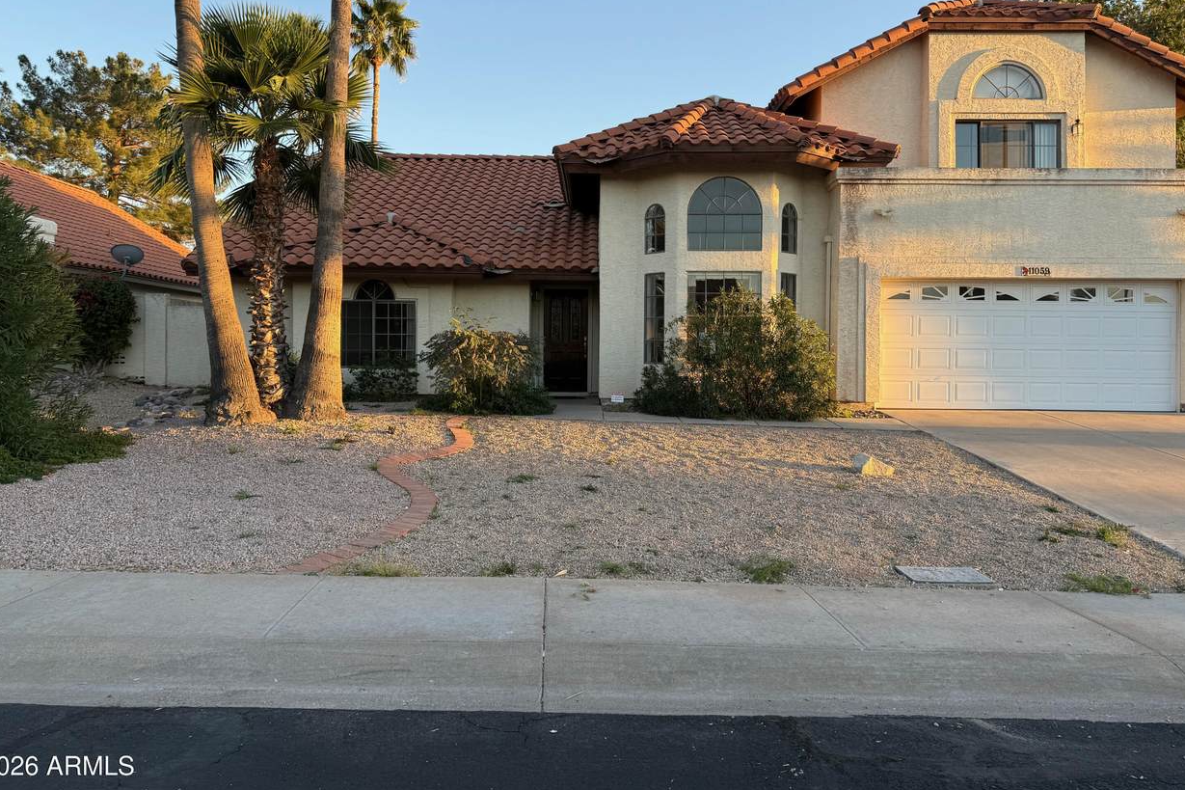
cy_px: 345
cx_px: 596
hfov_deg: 69.4
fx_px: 856
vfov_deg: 49.4
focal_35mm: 26
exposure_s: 1/532
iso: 80
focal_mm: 6.76
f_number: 1.78
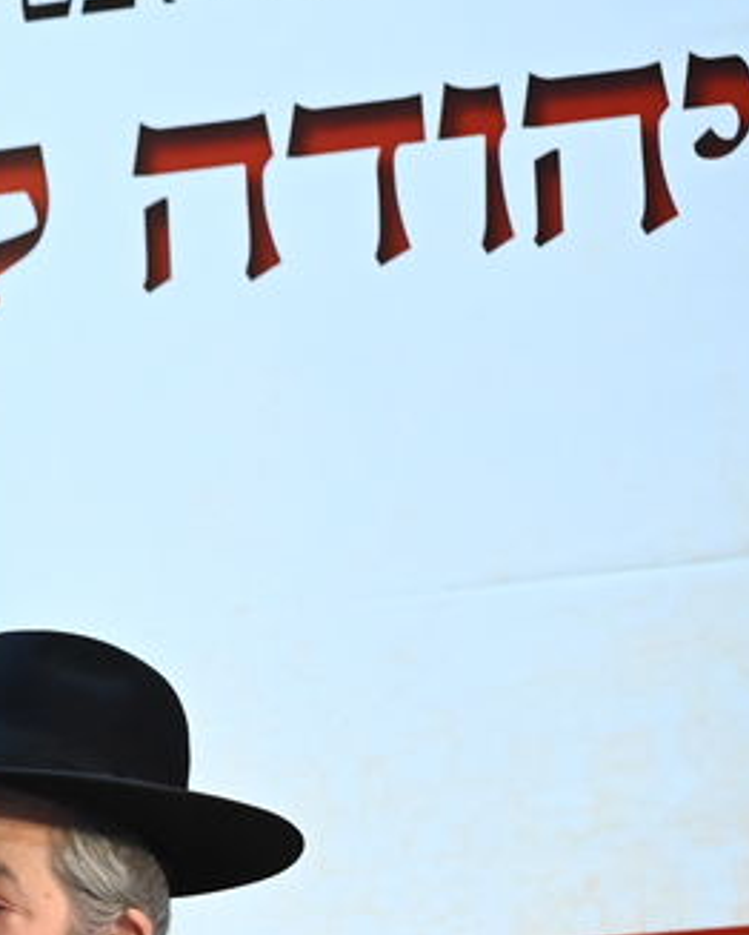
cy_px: 692
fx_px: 7779
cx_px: -1149
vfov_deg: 6.9
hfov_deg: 5.3
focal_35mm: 281
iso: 2500
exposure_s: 1/100
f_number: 4
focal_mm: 70
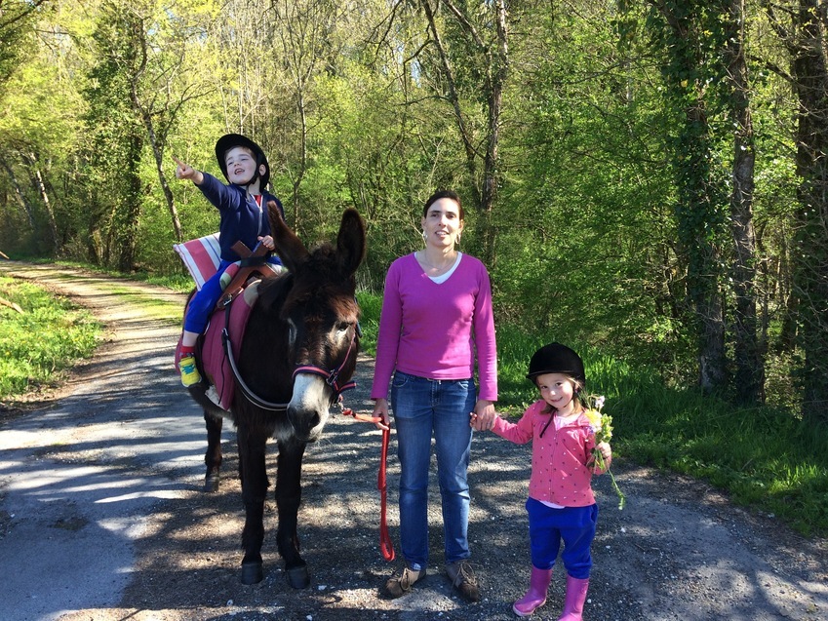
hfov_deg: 61.7
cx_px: 414
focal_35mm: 29
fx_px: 694
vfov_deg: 48.2
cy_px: 310
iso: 32
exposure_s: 1/225
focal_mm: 4.15
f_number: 2.2
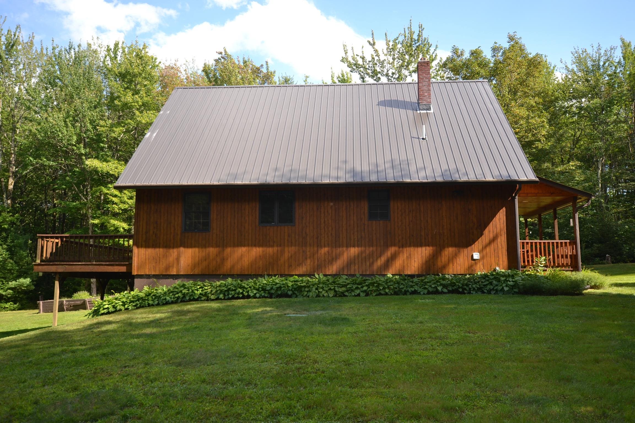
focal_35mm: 30
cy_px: 212
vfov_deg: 43.6
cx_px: 318
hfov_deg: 61.9
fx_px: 529
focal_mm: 20
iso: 100
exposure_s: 1/200
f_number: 5
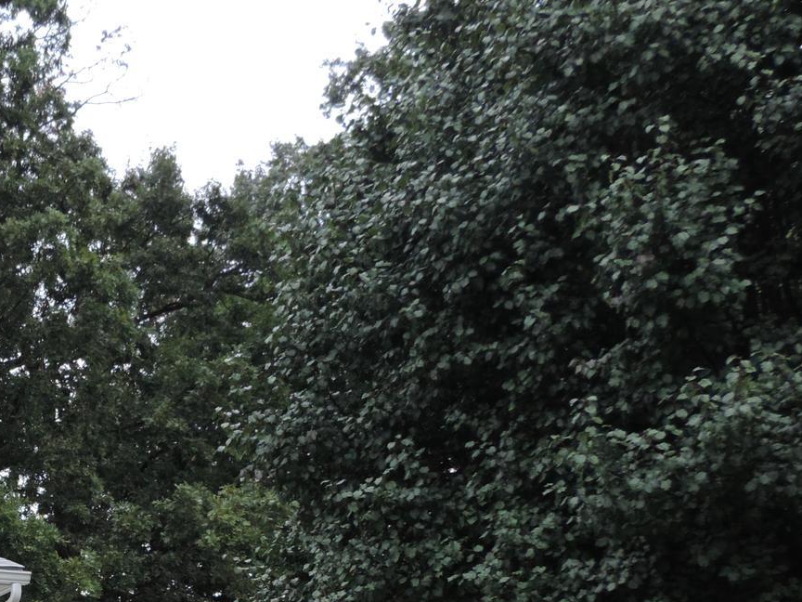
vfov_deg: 17.2
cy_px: 654
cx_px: -115
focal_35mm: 83
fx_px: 1923
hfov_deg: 22.1
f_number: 3.3
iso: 80
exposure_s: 1/80
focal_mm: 6.2
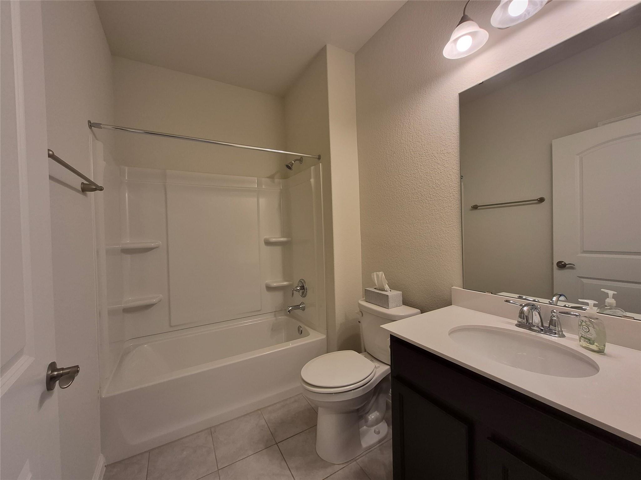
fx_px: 241
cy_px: 240
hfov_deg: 106.2
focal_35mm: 13
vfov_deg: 89.9
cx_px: 320
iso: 100
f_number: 2.2
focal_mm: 1.74
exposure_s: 1/60
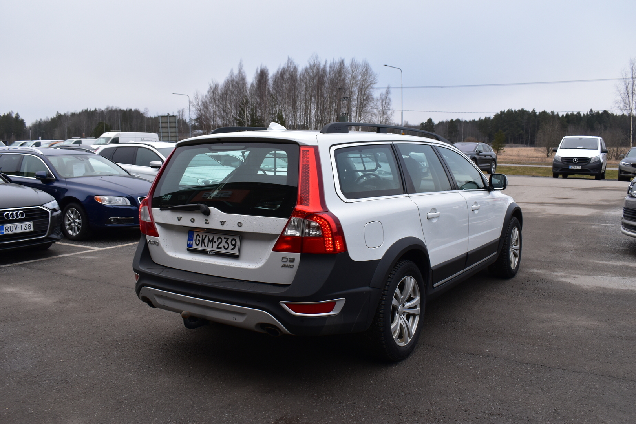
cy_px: 212
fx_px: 530
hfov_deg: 61.9
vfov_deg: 43.6
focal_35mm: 30
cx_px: 318
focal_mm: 20
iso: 400
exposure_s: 1/90
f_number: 9.5
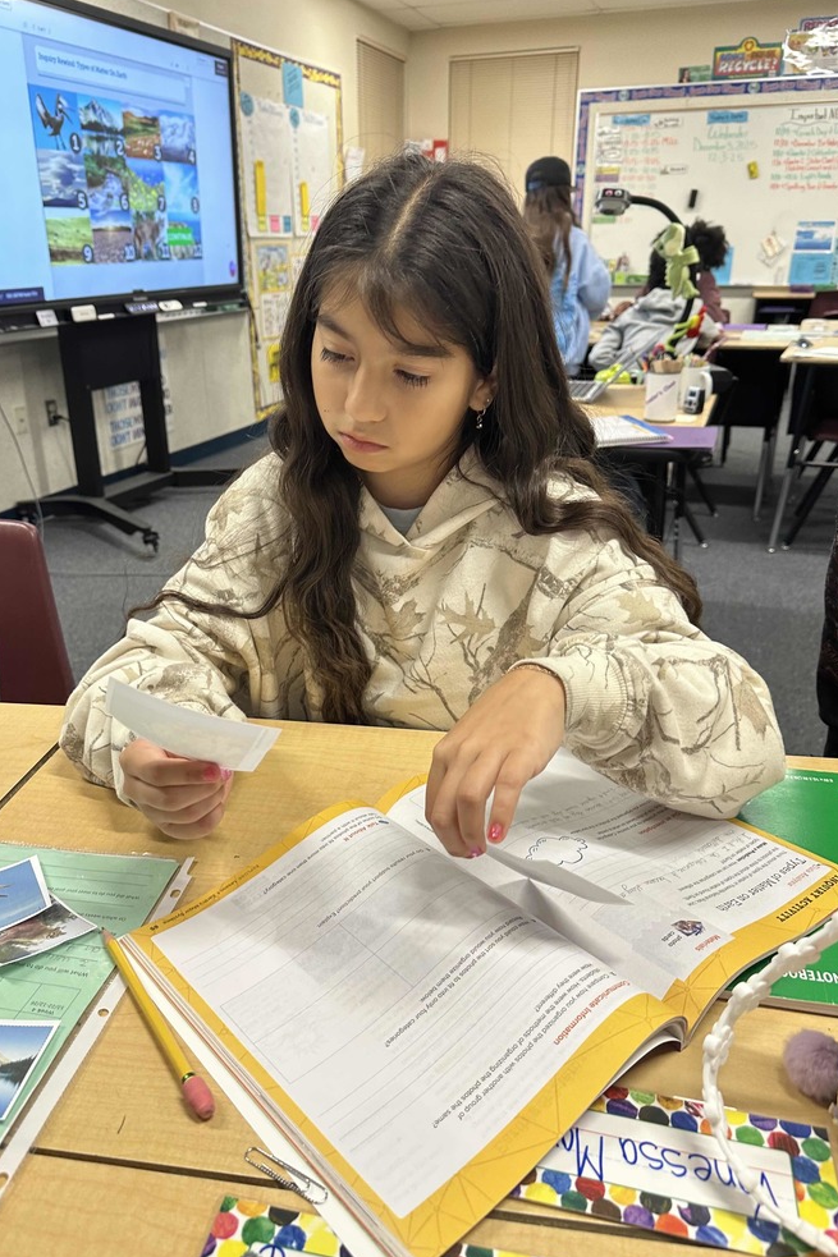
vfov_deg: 69.4
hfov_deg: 49.5
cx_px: 384
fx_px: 908
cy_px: 628
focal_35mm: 26
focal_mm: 6.86
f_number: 1.78
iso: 160
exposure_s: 1/60
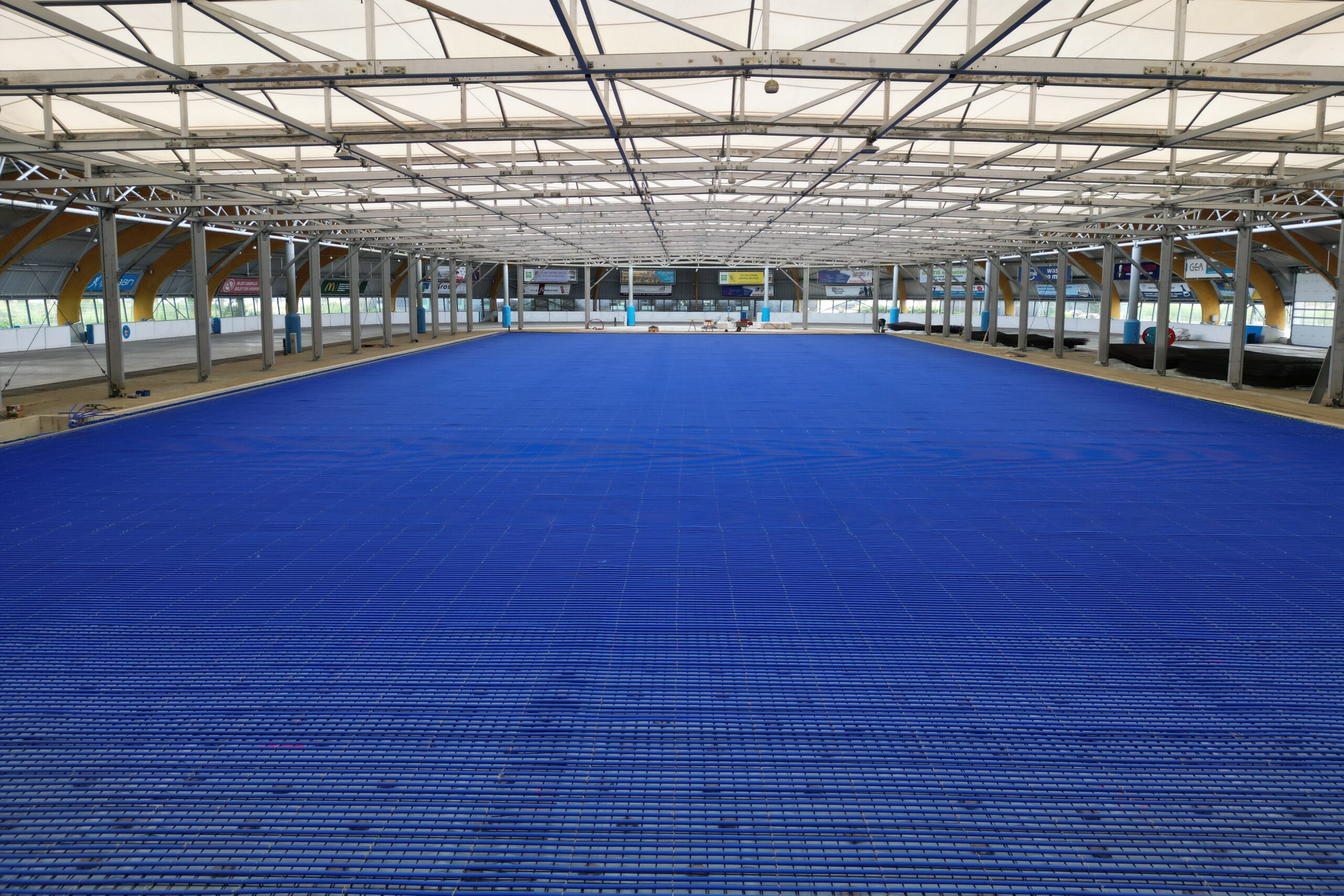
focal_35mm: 25
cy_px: 403
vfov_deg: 51.2
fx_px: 933
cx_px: 673
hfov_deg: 71.5
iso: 130
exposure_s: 1/250
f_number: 1.7
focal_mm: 6.72
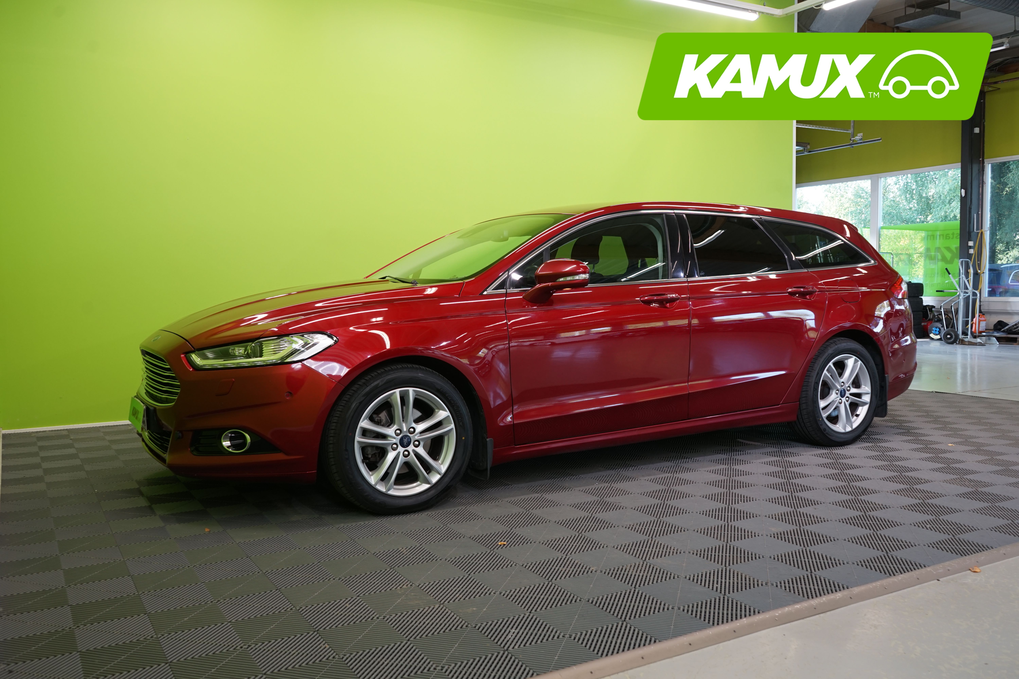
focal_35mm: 30
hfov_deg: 61.9
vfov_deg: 43.6
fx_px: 849
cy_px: 340
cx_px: 510
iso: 500
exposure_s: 1/30
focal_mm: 30
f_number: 6.3
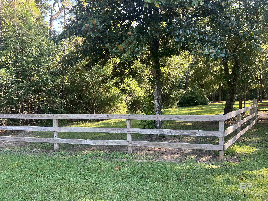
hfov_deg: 67.3
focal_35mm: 26
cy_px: 100
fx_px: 201
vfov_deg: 53.1
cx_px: 134
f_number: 1.5
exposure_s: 1/162
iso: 40
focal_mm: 5.7
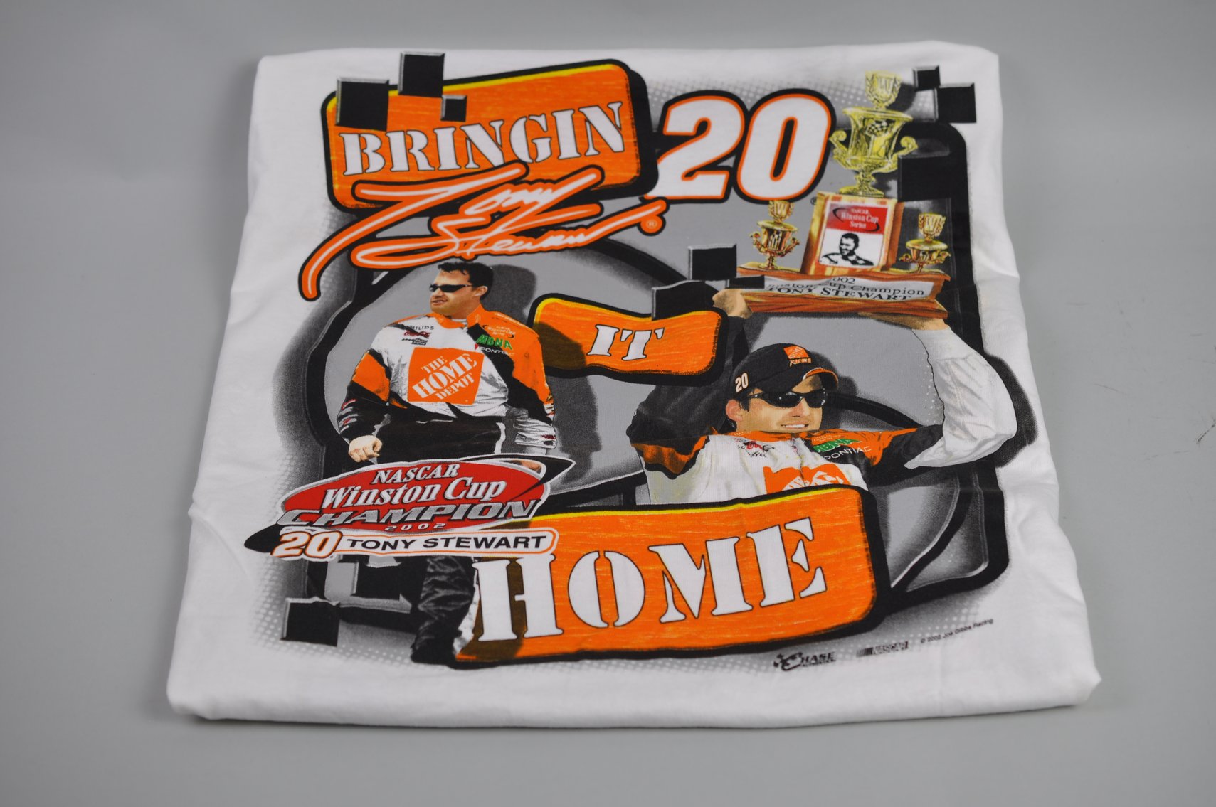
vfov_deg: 22.6
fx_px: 2024
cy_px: 404
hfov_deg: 33.4
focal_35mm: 60
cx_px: 608
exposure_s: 1/80
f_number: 4.5
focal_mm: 40
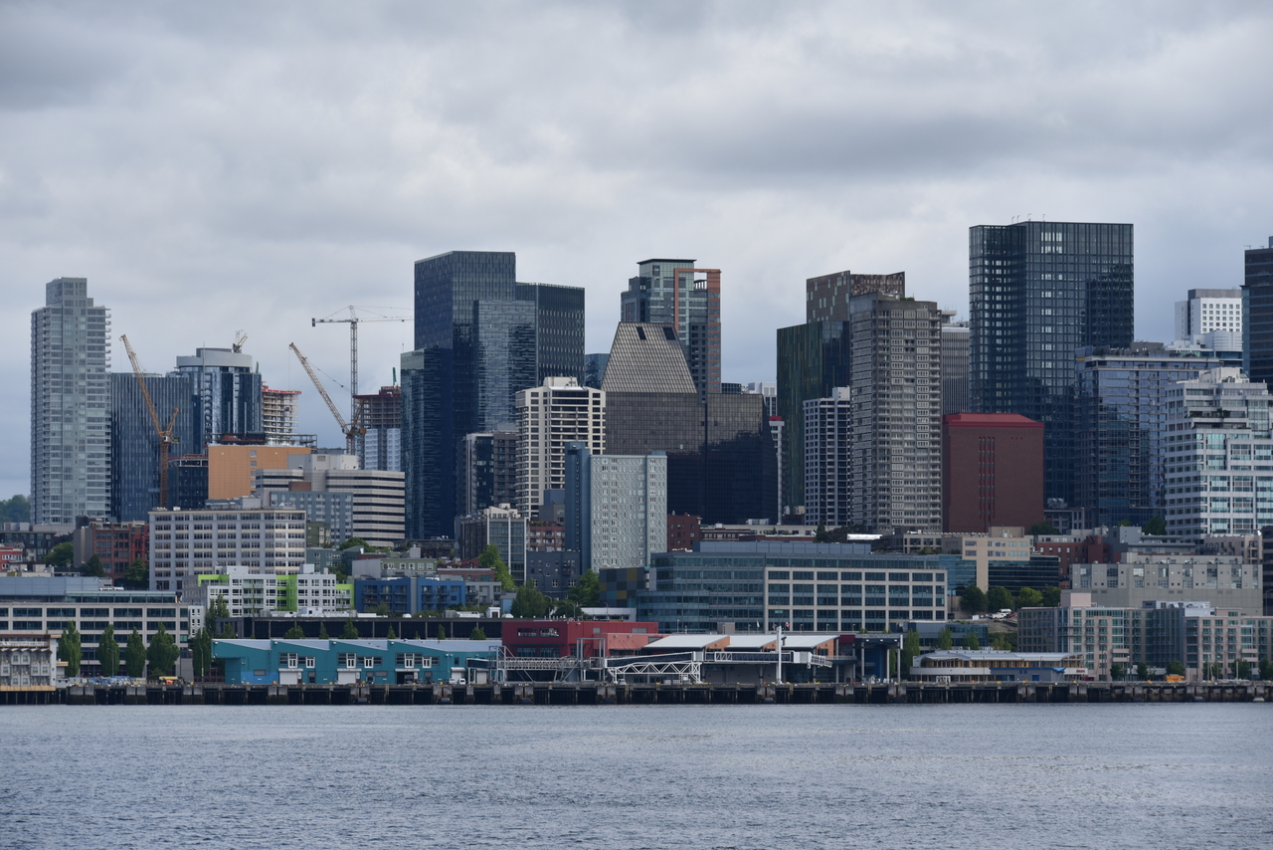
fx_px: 5305
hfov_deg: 13.7
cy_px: 425
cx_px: 636
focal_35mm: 150
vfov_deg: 9.2
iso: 100
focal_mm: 150
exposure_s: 1/320
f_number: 9
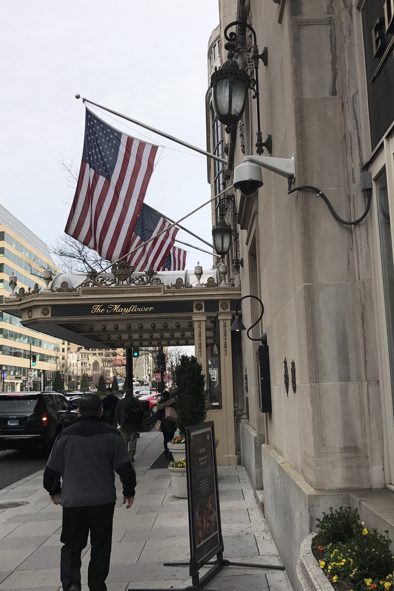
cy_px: 301
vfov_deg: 50.7
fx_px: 624
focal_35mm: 38
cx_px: 208
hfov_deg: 35.0
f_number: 1.8
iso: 20
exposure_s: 1/1408
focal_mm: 3.99
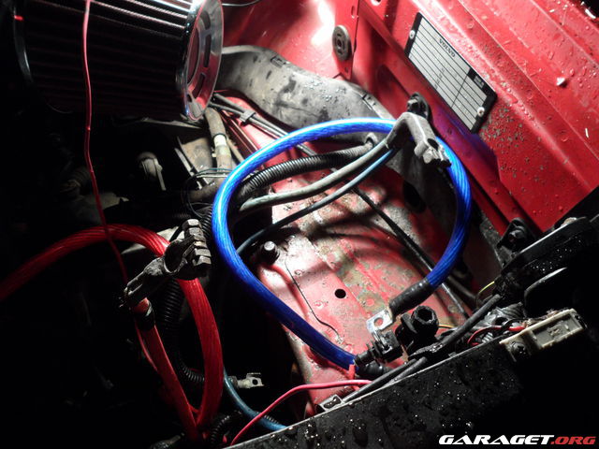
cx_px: 300
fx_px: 467
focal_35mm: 27
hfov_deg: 65.3
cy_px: 224
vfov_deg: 51.4
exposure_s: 1/30
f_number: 3.5
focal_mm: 4.9
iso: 200
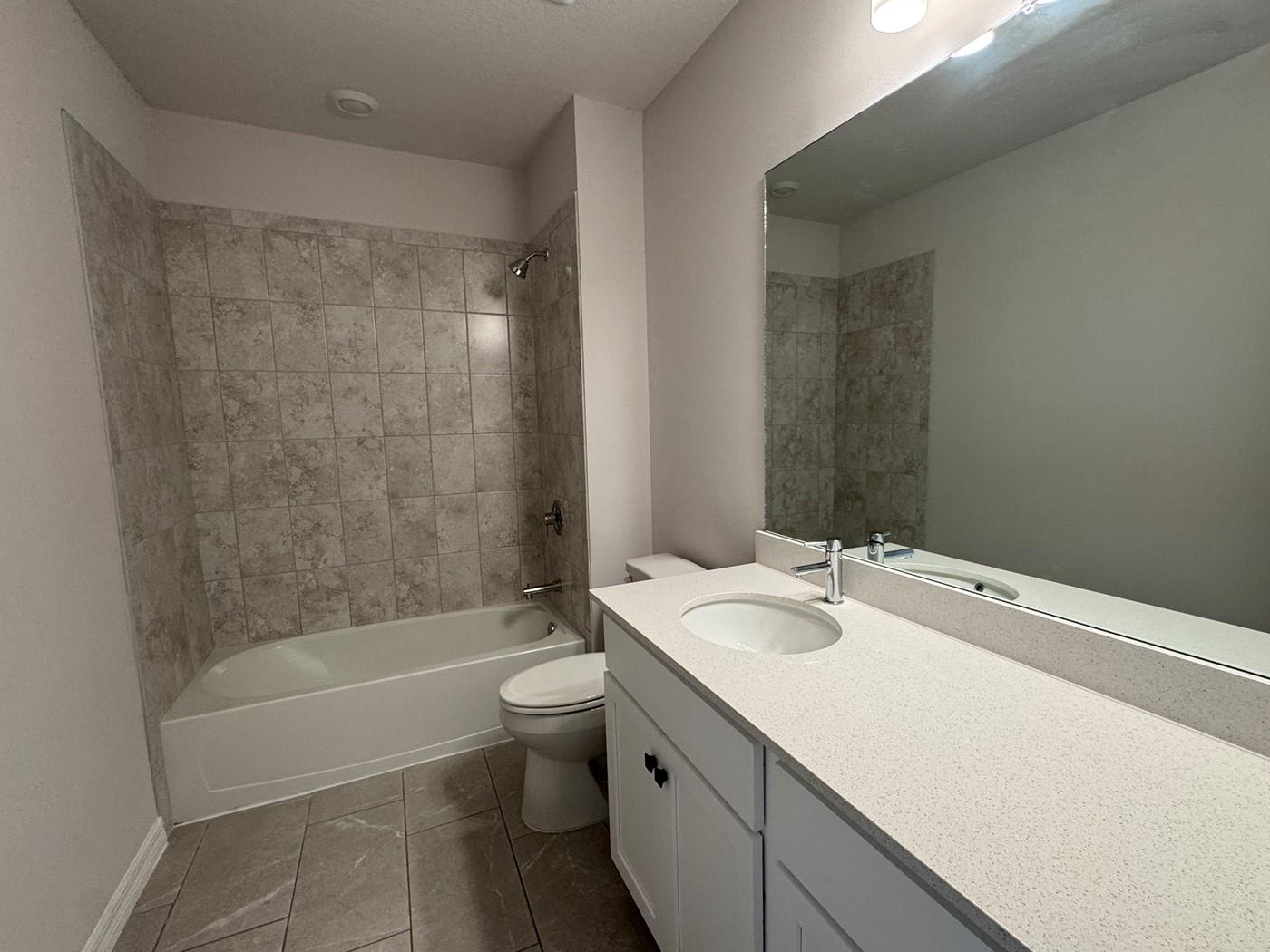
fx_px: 587
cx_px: 681
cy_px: 482
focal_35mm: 16
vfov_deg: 78.1
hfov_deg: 94.3
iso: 160
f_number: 2.2
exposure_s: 1/120
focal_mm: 2.22
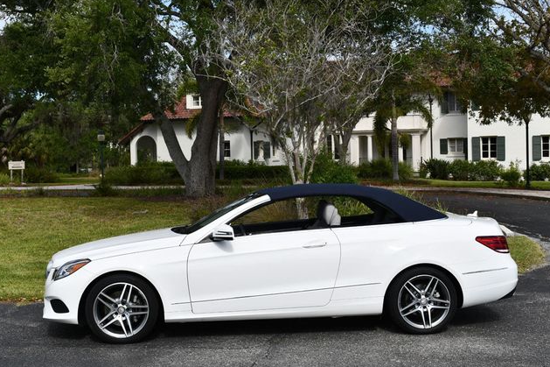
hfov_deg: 37.5
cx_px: 273
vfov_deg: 25.5
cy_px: 185
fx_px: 809
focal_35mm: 53
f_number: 9
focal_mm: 26
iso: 100
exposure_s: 1/320
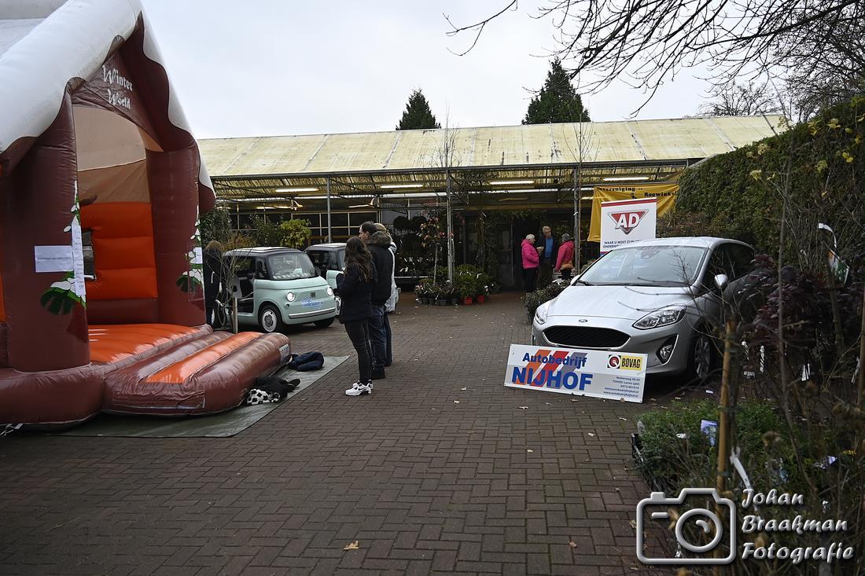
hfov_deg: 63.7
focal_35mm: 29
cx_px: 432
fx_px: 697
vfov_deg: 44.9
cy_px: 288
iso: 320
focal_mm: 19.5
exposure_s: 1/250
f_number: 4
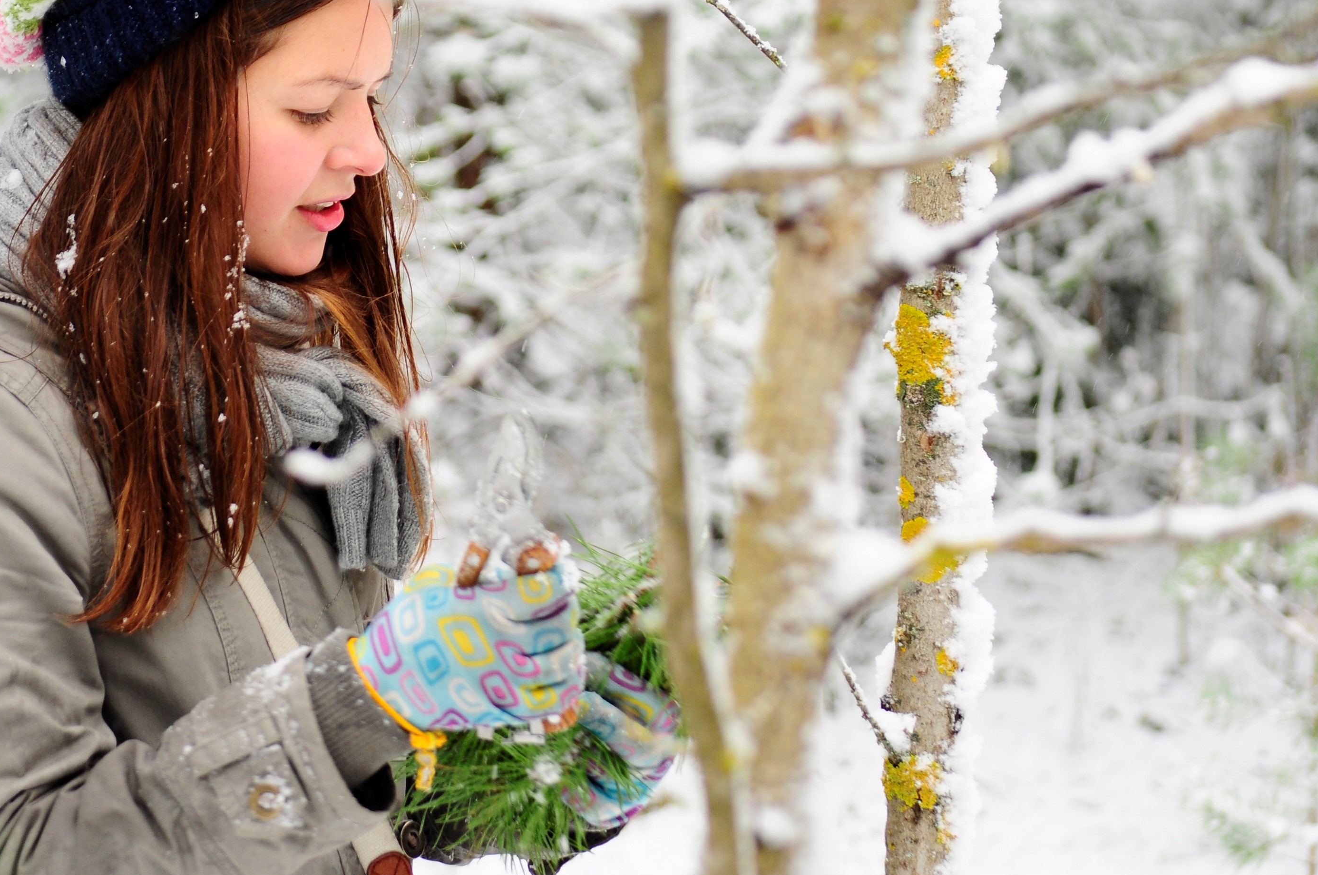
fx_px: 5485
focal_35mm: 150
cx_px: 515
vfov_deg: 9.1
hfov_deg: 13.7
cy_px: 285
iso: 200
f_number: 4.2
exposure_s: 1/125
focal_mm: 68
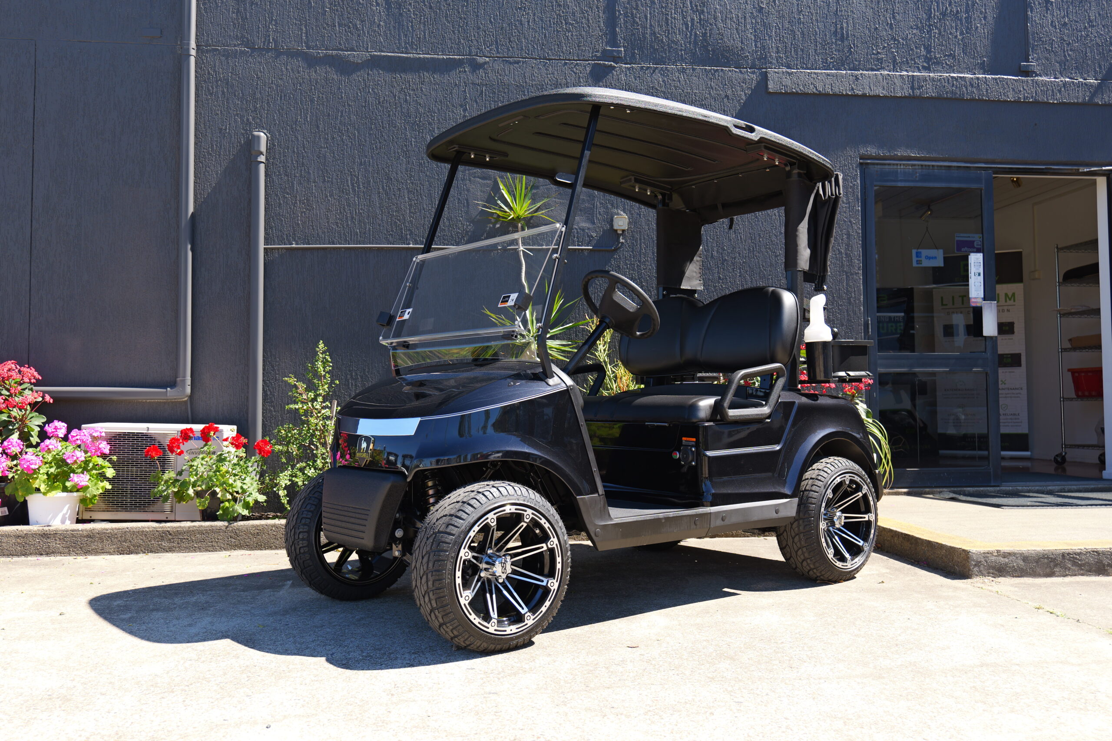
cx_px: 556
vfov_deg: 43.6
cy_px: 370
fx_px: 927
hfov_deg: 61.9
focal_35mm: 30
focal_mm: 30
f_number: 5
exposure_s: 1/160
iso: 100
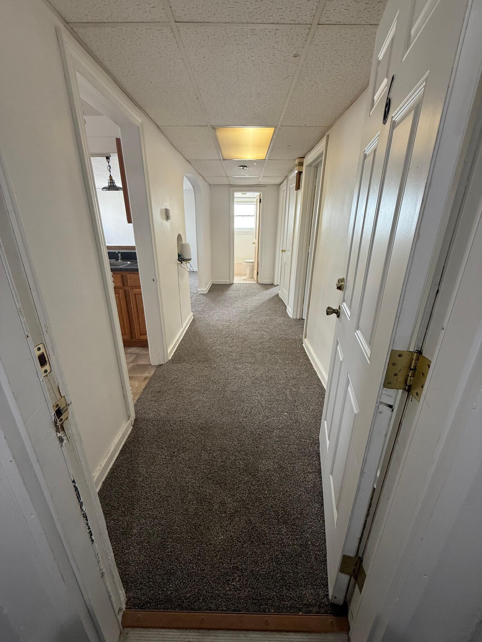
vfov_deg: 102.1
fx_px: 260
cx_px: 241
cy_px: 321
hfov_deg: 85.7
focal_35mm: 14
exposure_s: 1/60
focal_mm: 2.22
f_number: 2.2
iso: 200
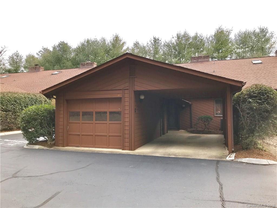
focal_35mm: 28
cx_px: 138
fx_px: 224
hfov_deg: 63.4
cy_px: 104
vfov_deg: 49.7
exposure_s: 1/517
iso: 20
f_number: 1.8
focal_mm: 3.99
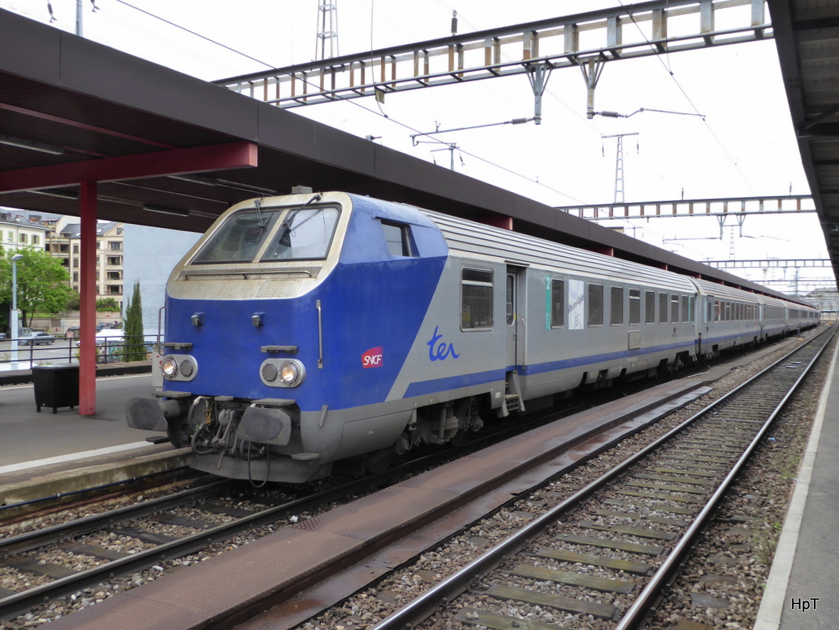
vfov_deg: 44.2
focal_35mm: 32
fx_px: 776
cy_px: 315
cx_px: 420
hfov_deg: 56.8
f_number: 3.5
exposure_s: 1/100
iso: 125
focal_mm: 5.4
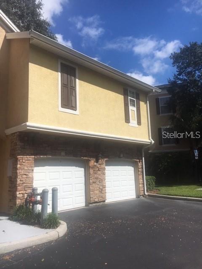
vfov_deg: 61.7
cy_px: 134
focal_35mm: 29
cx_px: 101
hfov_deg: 48.2
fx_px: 226
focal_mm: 4.15
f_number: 2.2
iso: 25
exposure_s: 1/3497
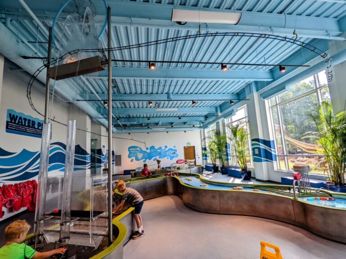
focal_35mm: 16
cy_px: 130
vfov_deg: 78.1
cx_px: 173
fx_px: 160
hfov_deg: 94.5
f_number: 2.2
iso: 32
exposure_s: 1/88.6
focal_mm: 2.22
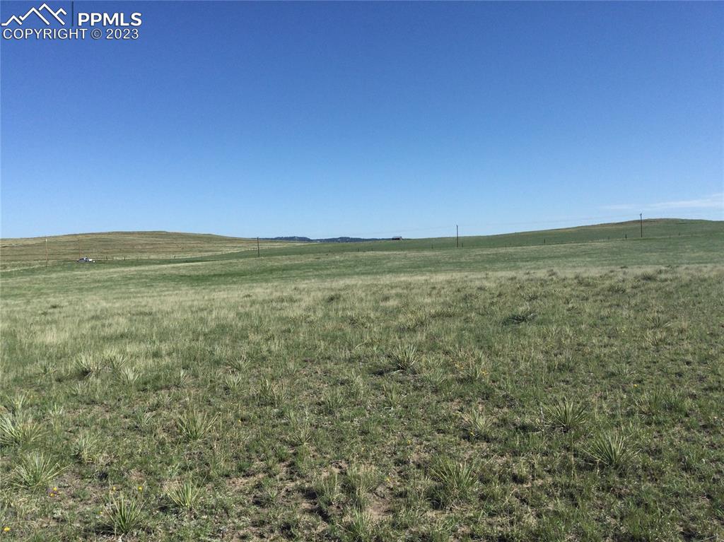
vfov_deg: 45.4
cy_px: 271
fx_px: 648
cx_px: 362
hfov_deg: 58.4
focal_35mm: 31
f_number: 2.4
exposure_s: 1/1481
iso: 25
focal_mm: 3.3
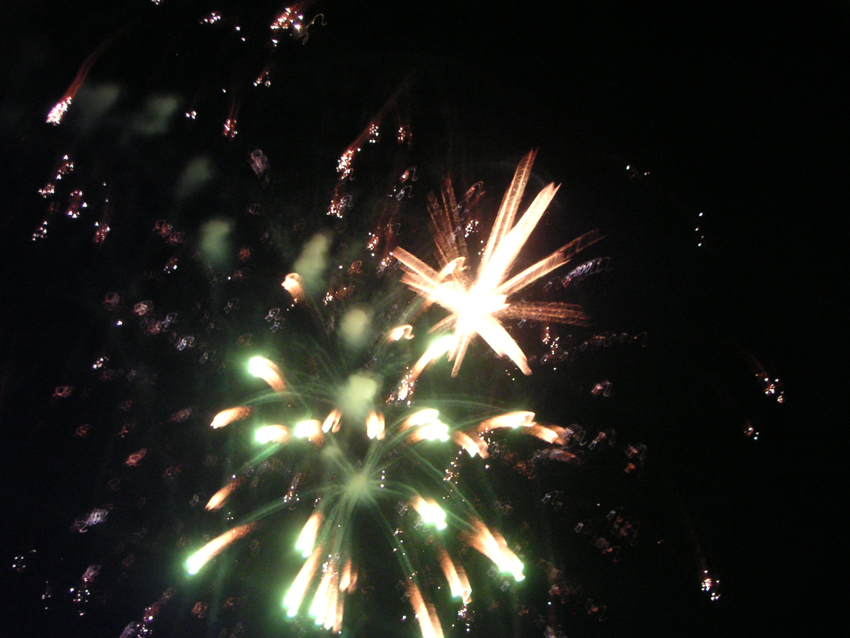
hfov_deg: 47.9
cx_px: 426
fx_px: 958
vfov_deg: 36.8
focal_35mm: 39
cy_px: 322
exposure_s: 1/2
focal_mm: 6
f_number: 2.8
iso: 200
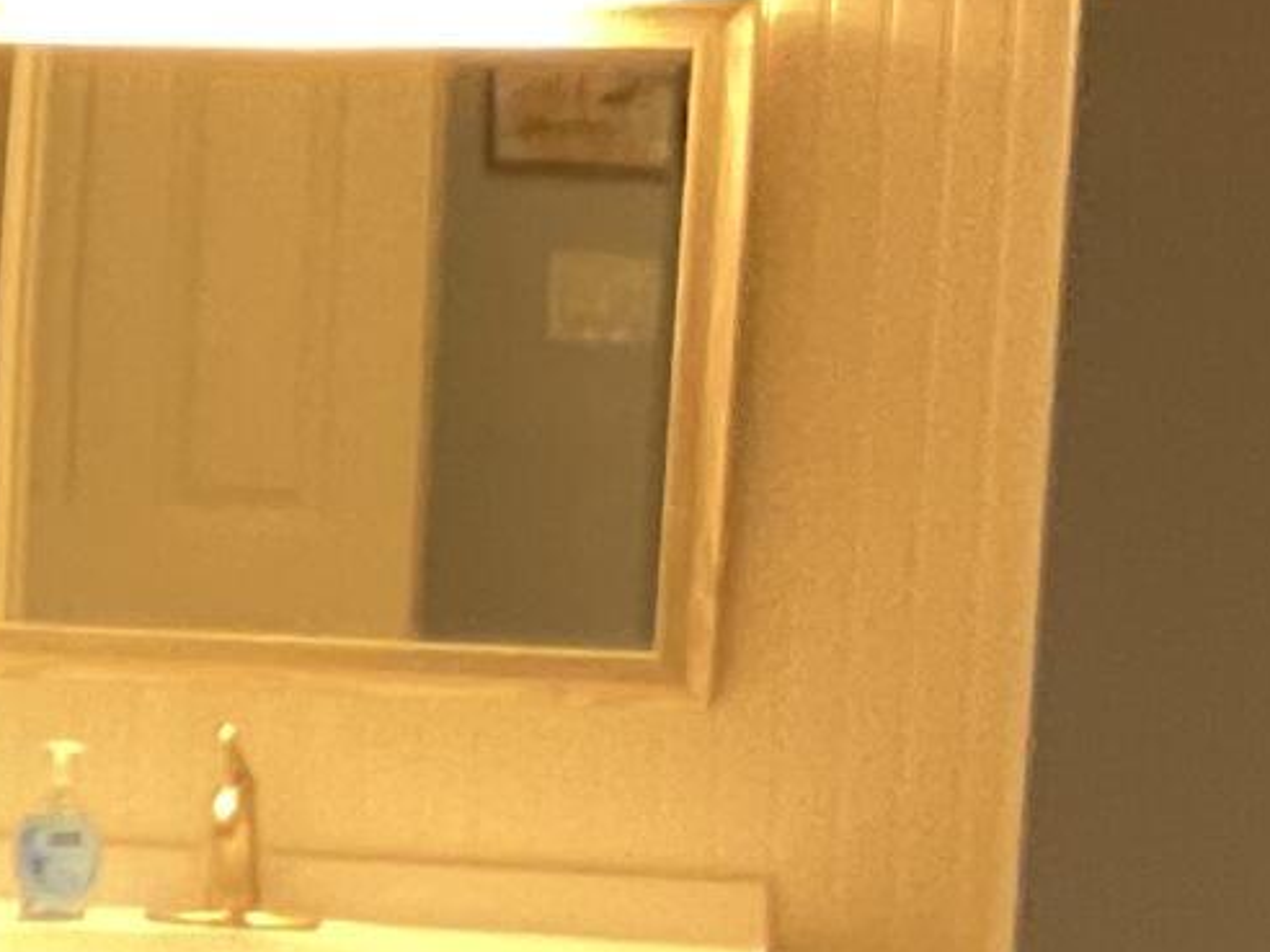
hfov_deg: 9.8
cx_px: -1781
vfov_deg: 8.4
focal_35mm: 177
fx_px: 6494
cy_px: 890
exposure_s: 1/60
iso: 250
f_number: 1.8
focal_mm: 3
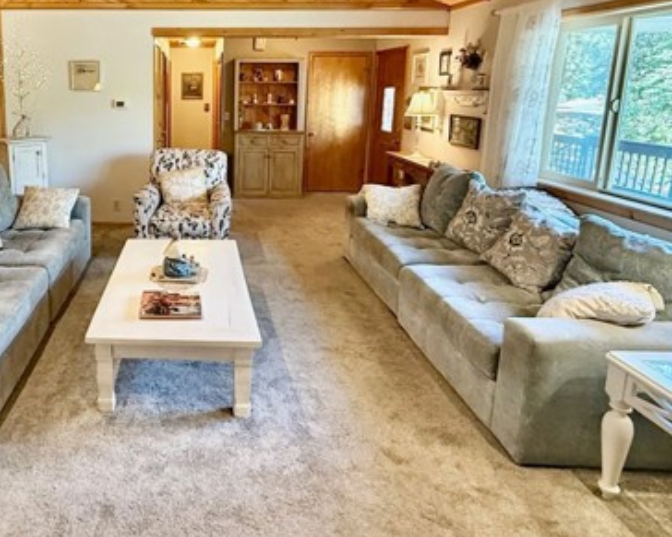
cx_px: 172
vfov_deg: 57.1
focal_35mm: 24
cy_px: 167
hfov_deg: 66.1
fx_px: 477
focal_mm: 2.22
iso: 500
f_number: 2.2
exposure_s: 1/60
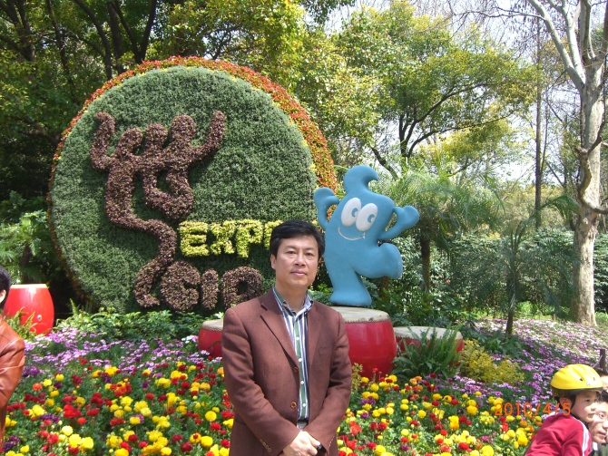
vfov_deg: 37.7
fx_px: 668
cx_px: 304
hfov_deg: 49.0
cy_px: 228
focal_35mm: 38
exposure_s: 1/500
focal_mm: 7.9
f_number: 2.8
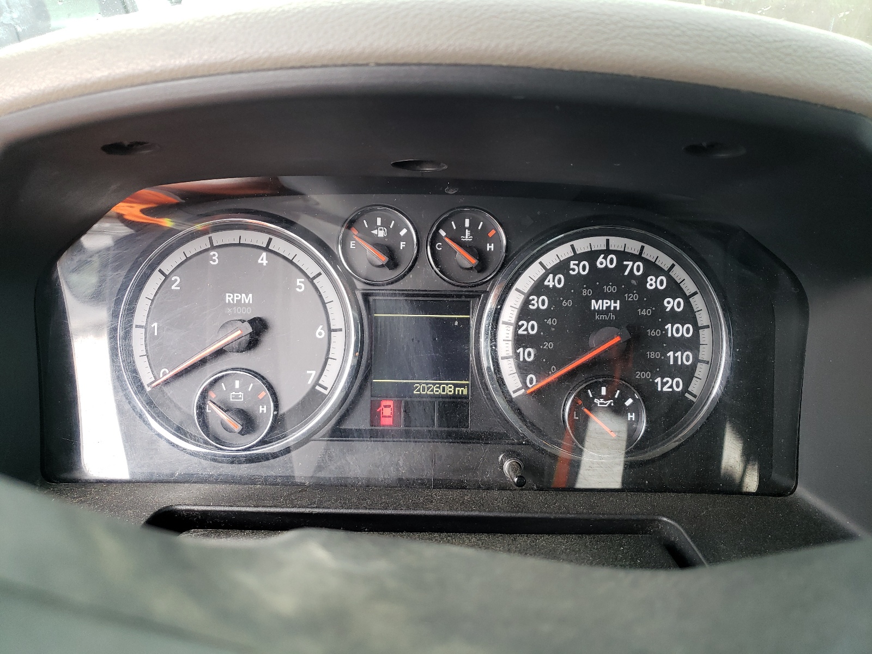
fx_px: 655
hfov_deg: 67.3
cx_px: 436
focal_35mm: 26
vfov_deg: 53.1
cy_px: 327
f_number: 1.5
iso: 66
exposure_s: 1/60.2
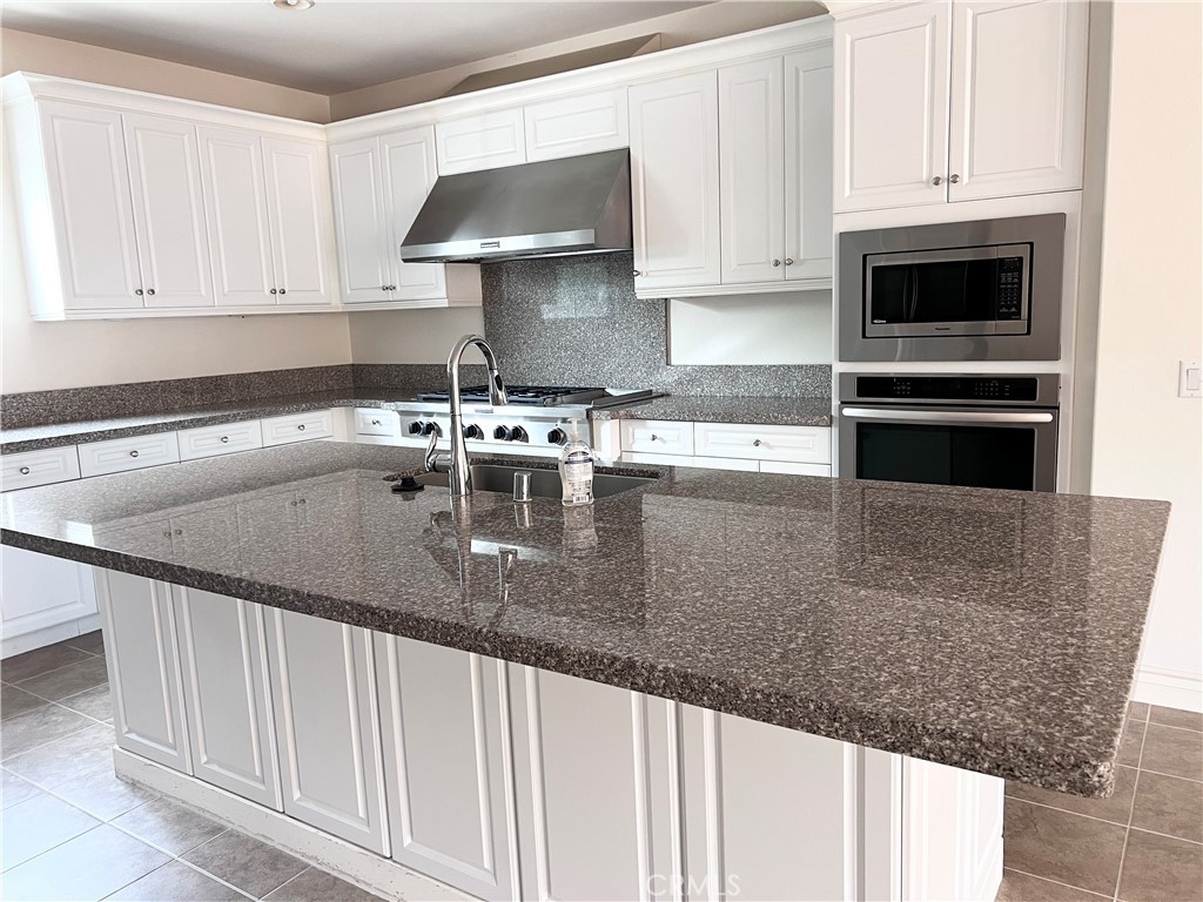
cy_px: 451
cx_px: 602
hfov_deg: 67.3
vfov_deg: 53.1
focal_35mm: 26
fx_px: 904
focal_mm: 5.7
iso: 125
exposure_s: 1/60
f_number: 1.5
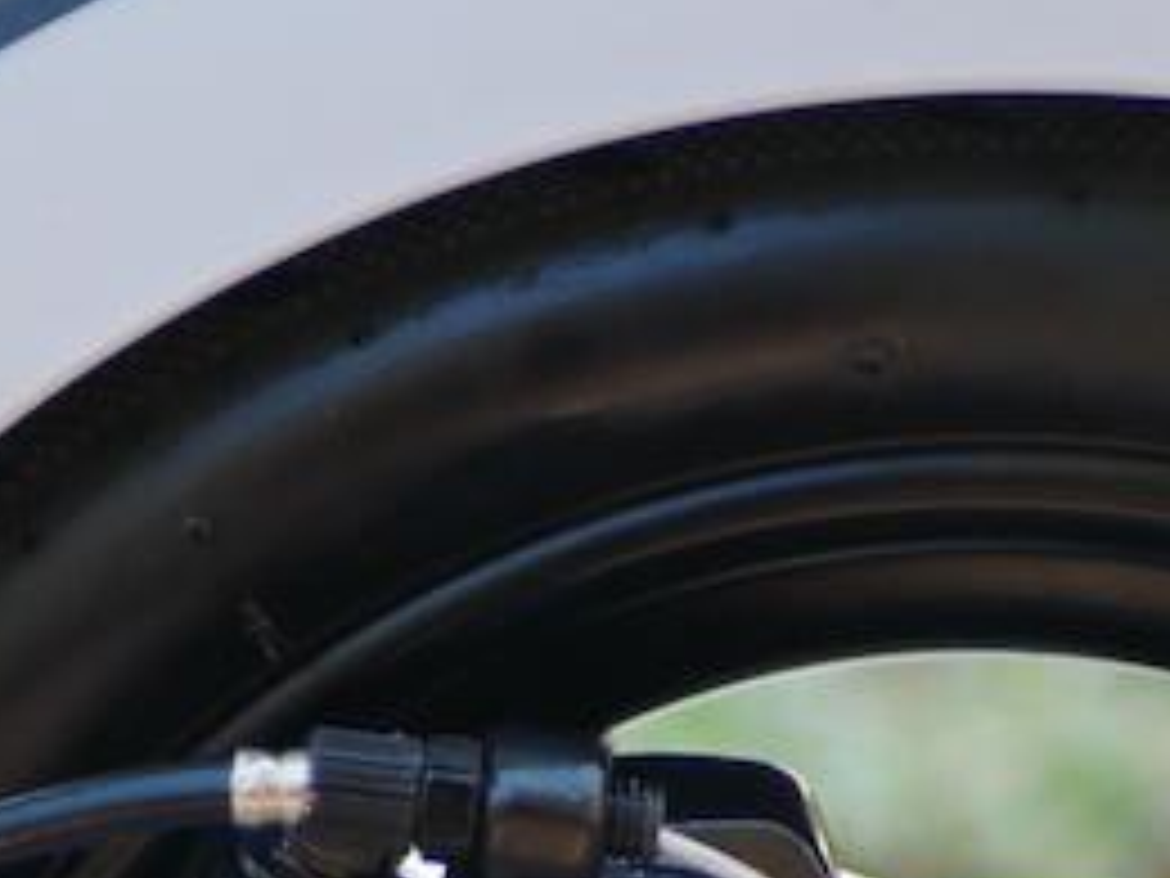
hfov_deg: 7.4
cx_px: 306
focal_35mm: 269
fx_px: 9092
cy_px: 1335
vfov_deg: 5.5
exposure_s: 1/400
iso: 200
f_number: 1.7
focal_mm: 25
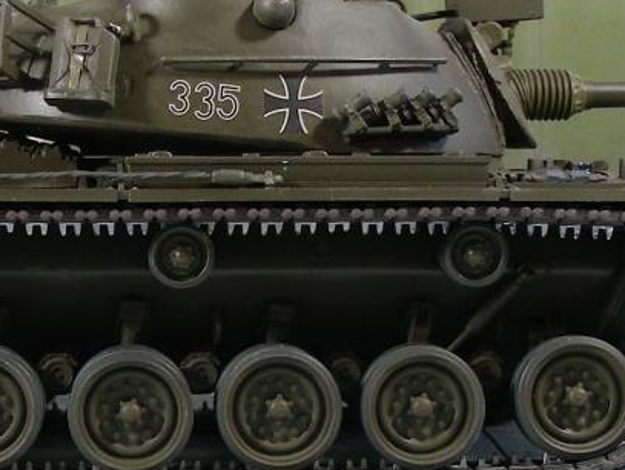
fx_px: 1952
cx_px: 279
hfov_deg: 18.2
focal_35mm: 108
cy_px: 189
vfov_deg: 13.7
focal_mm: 7.4
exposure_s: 1/9.9
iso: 50
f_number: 3.5
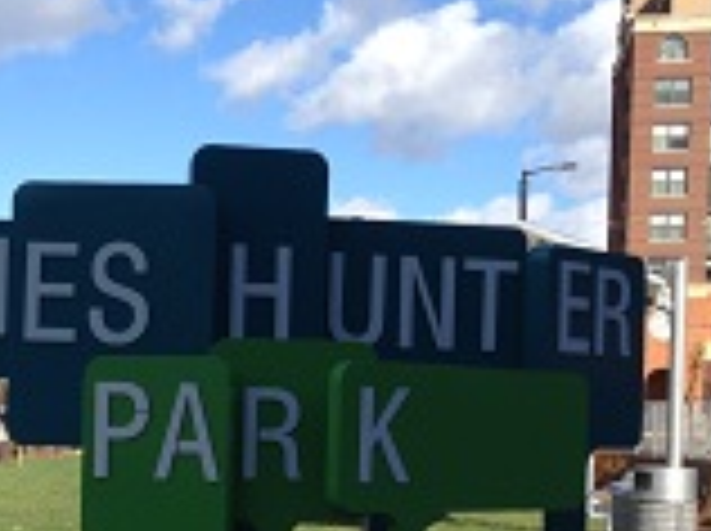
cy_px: 418
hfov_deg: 26.6
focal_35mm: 73
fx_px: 1497
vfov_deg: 19.9
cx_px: 248
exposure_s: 1/1106
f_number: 2.4
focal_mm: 4.12
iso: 50
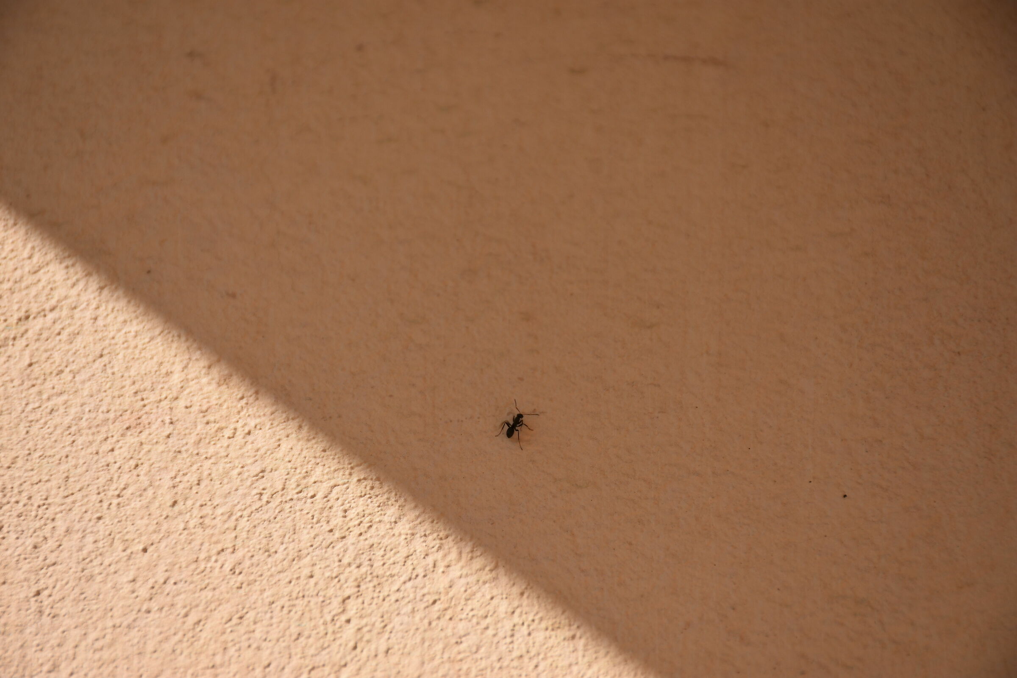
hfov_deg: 12.2
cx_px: 508
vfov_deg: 8.2
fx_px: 4746
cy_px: 339
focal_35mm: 168
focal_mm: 112
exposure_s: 1/500
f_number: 8
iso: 125
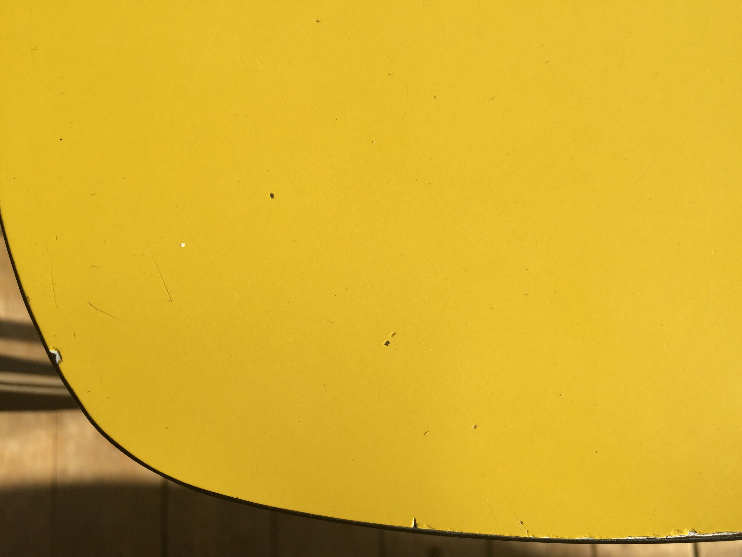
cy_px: 278
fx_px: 622
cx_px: 371
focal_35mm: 29
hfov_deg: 61.7
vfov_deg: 48.2
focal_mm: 4.15
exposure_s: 1/732
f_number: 2.2
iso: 32
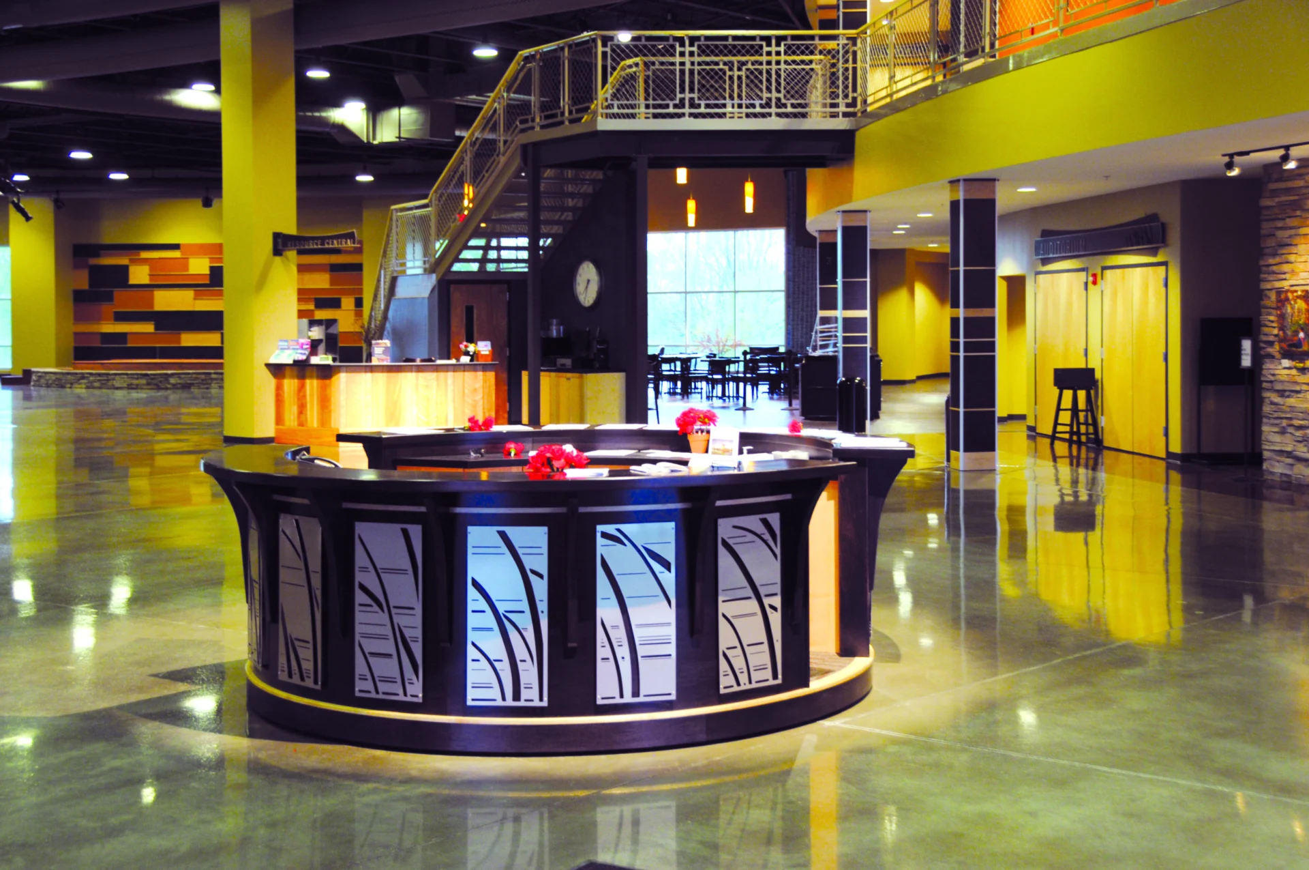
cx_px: 654
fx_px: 1743
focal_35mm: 48
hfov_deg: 41.2
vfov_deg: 28.0
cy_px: 435
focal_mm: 32
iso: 640
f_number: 4
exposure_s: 1/13
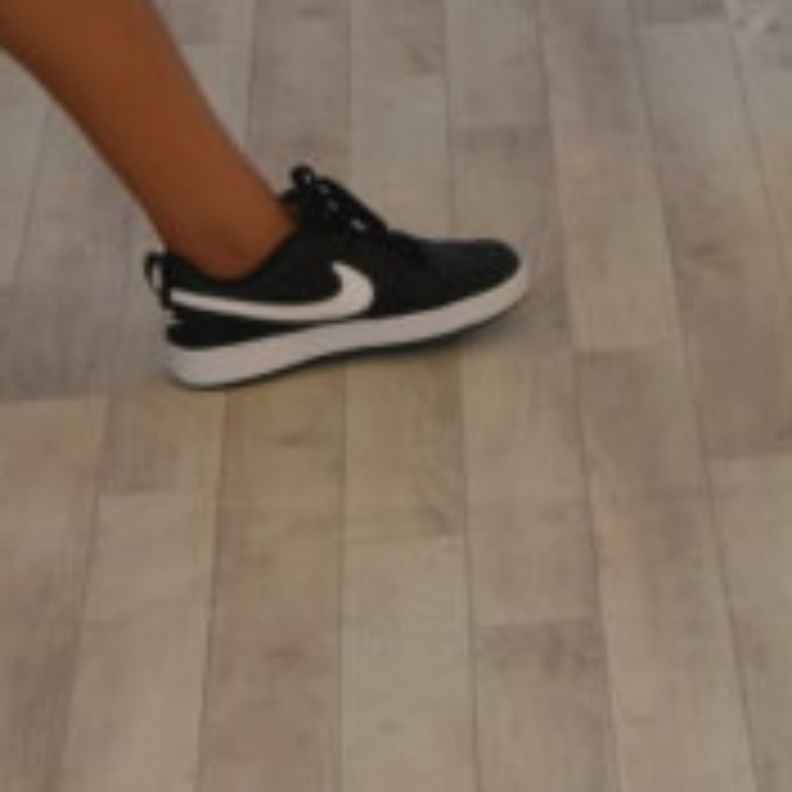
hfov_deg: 8.7
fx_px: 5099
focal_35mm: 197
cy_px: -374
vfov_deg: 8.7
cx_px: 1053
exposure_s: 1/250
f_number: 8
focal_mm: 34
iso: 250
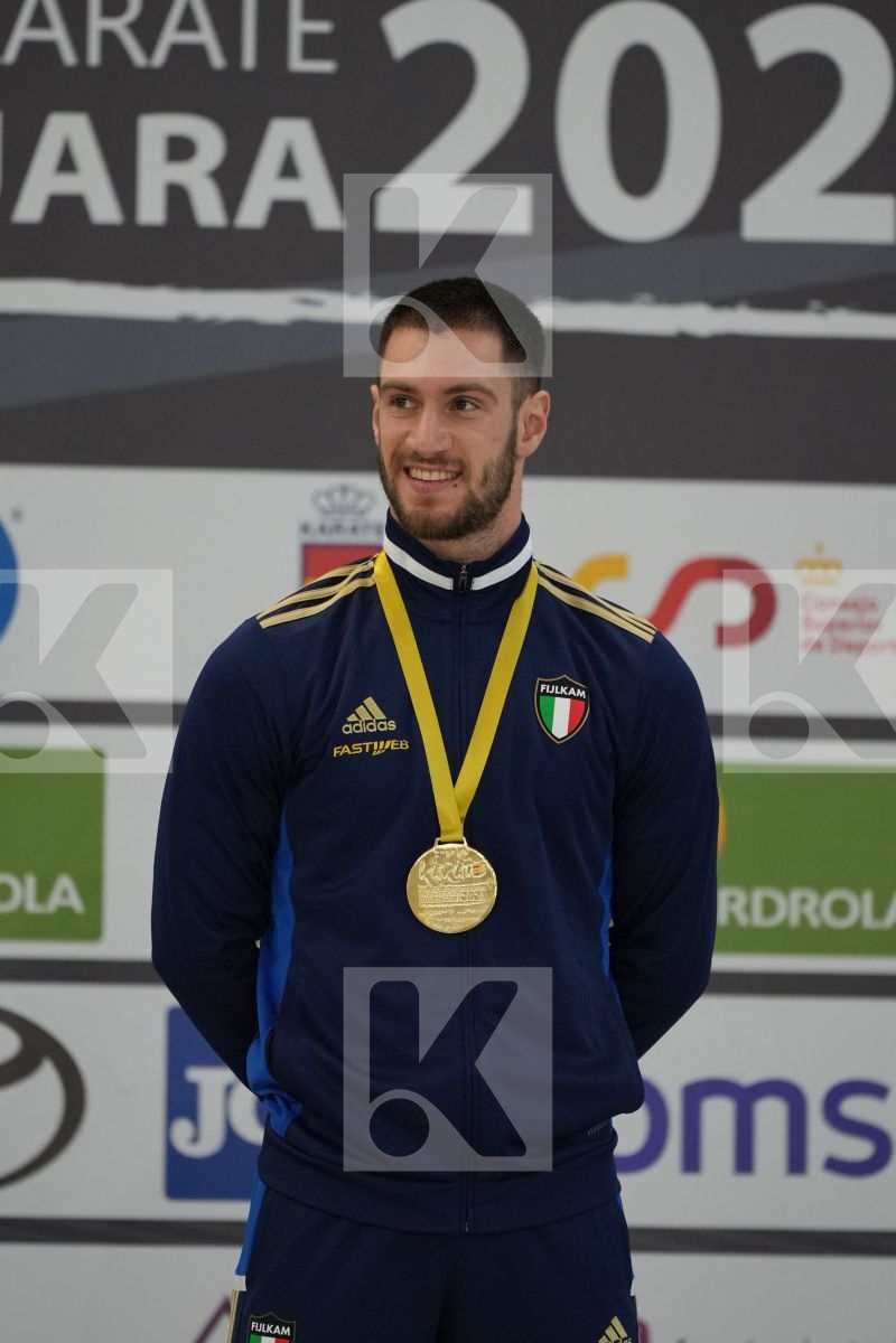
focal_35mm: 300
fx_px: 11199
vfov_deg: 6.9
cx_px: 448
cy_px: 672
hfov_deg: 4.6
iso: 1600
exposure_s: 1/500
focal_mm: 200
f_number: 2.8
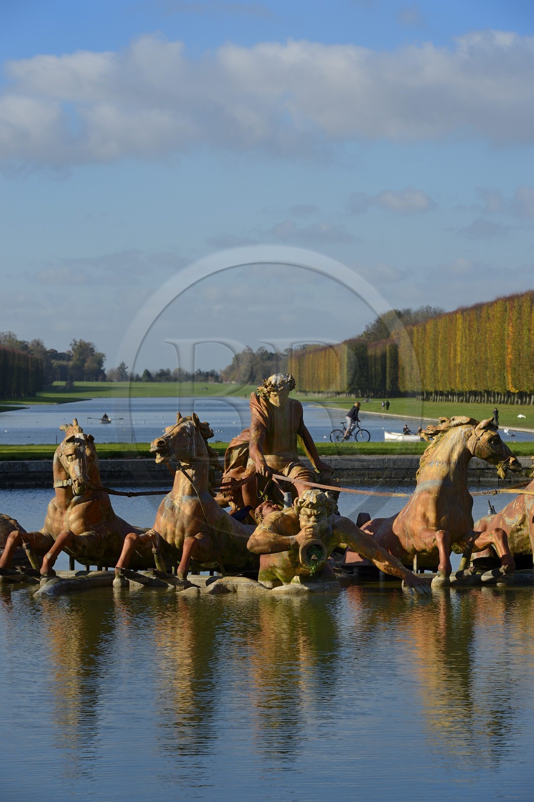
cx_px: 267
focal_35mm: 155
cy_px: 401
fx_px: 3452
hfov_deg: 8.8
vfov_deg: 13.3
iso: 200
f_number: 13
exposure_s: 1/250
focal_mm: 155
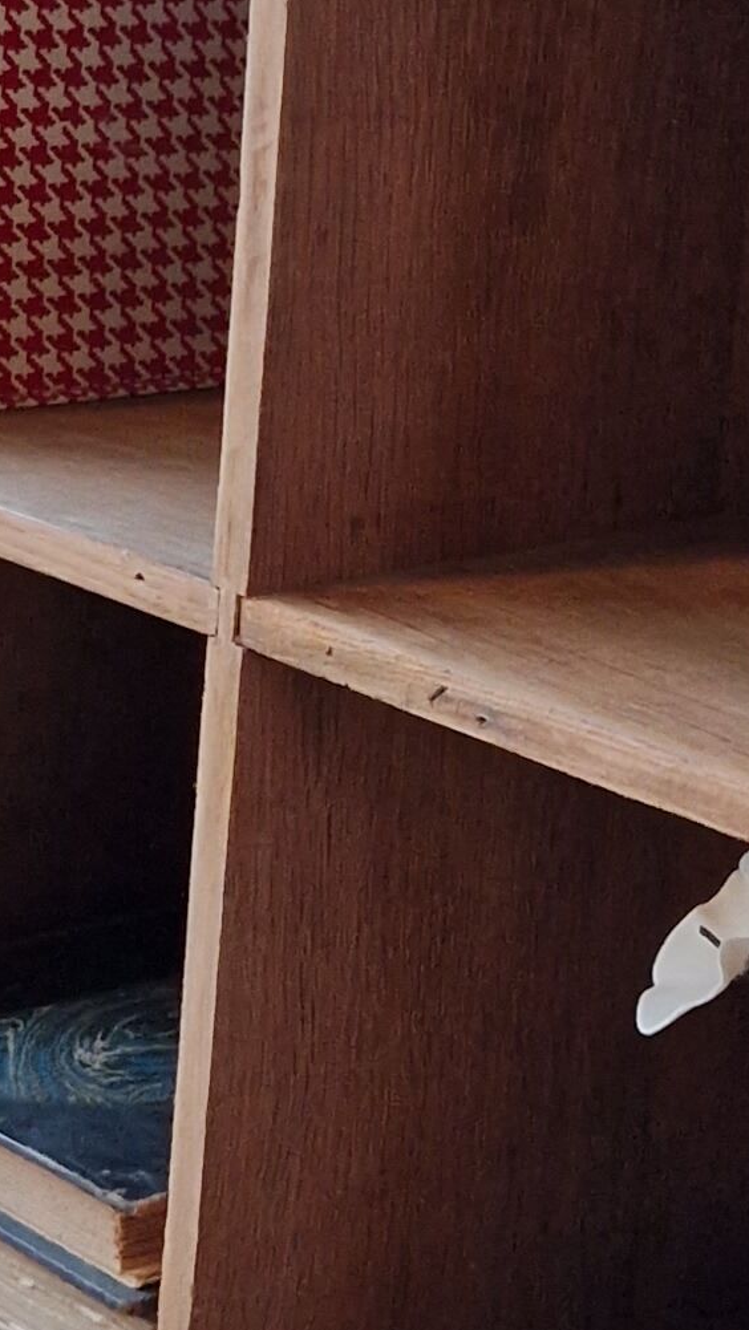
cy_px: 415
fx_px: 3529
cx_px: 416
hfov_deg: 12.1
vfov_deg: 21.3
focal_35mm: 100
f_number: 1.8
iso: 640
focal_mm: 5.4
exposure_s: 1/50
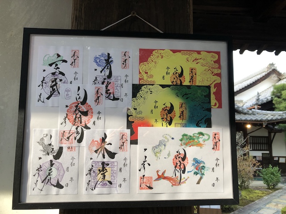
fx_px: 231
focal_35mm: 28
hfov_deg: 63.4
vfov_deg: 49.7
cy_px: 107
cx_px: 143
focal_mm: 3.99
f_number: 1.8
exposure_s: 1/265
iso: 20
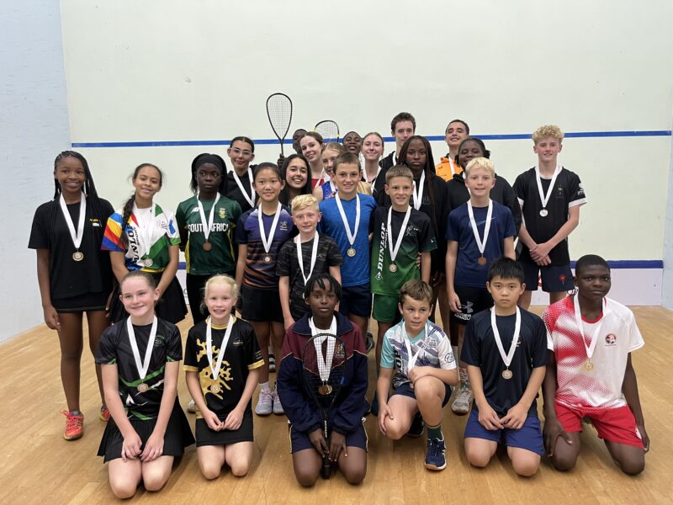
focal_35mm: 26
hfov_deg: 67.3
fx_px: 505
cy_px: 252
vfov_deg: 53.1
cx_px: 336
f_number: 1.6
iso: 125
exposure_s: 1/50
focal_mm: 5.1
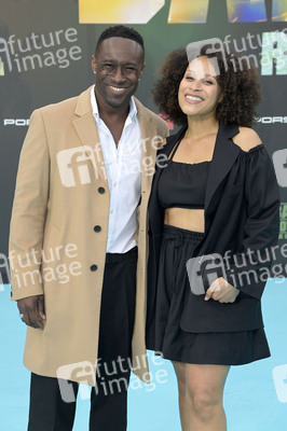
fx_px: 1030
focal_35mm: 86
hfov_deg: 15.9
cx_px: 144
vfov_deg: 23.7
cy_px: 216
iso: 320
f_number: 5.6
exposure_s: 1/200
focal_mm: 86
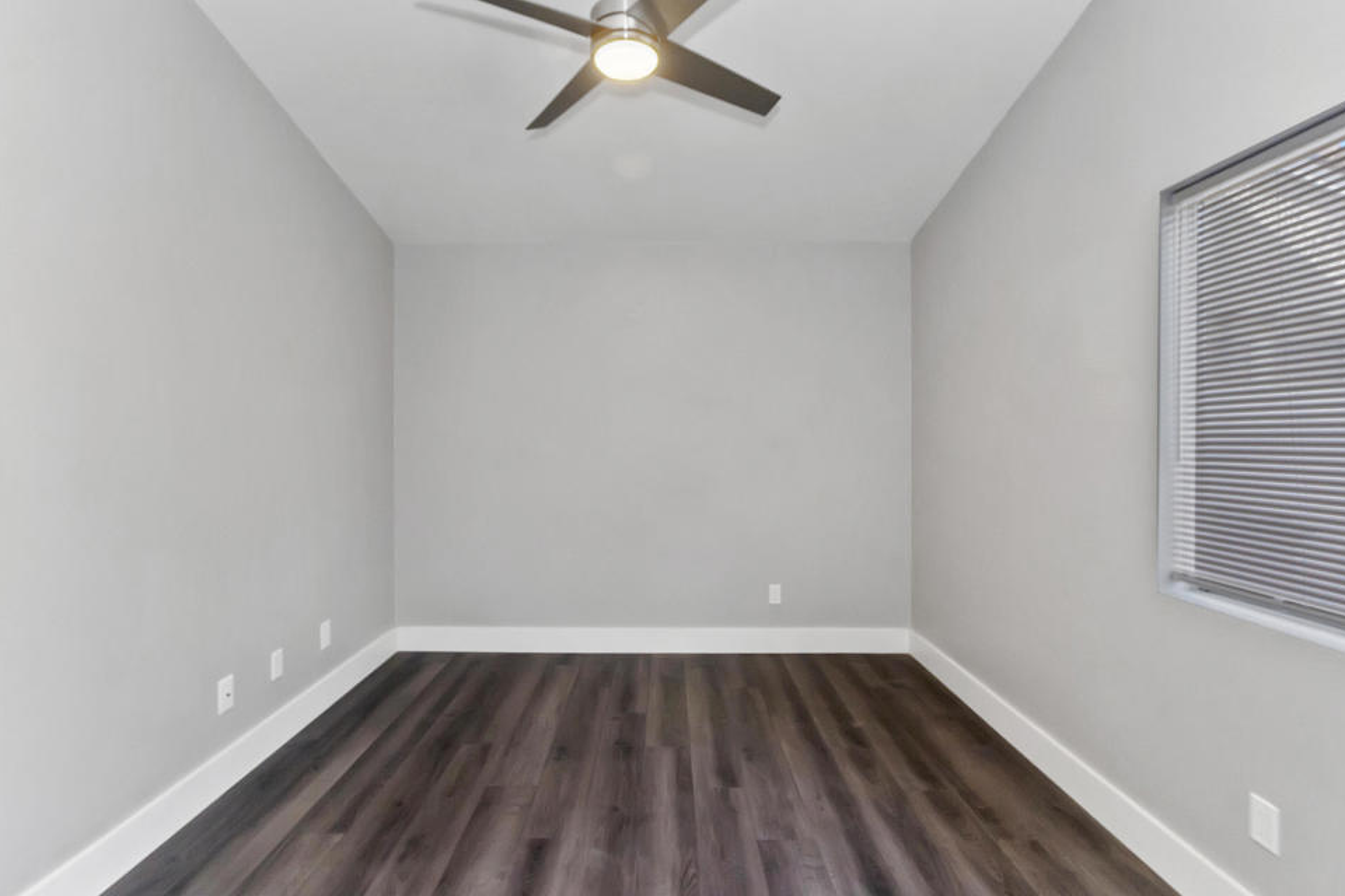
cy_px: 433
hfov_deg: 96.7
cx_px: 657
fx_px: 598
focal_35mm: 16
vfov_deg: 73.7
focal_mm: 10
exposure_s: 1/30
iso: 400
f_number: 8
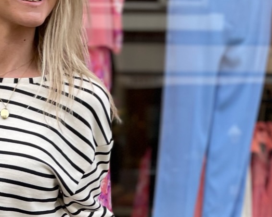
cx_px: 61
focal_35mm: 92
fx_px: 741
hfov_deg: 20.6
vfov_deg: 15.5
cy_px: 320
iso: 40
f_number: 1.6
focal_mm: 4.2
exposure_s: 1/271
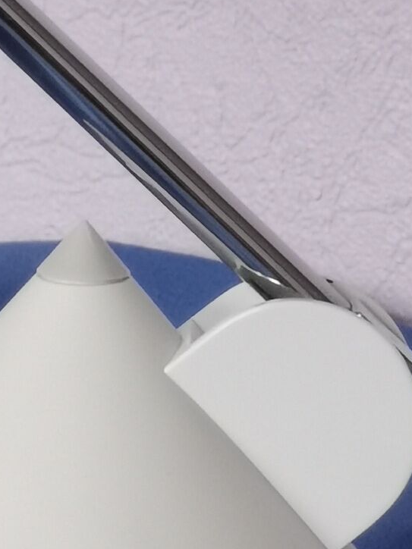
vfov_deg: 4.9
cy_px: 41
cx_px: -11
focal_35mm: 408
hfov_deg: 3.6
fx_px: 6475
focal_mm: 7.48
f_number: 2.4
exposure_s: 1/69
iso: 200
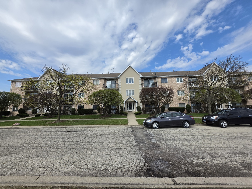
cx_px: 126
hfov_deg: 106.2
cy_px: 94
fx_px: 95
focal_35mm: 13
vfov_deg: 89.9
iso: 32
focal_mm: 2.2
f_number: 1.9
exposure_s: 1/1951
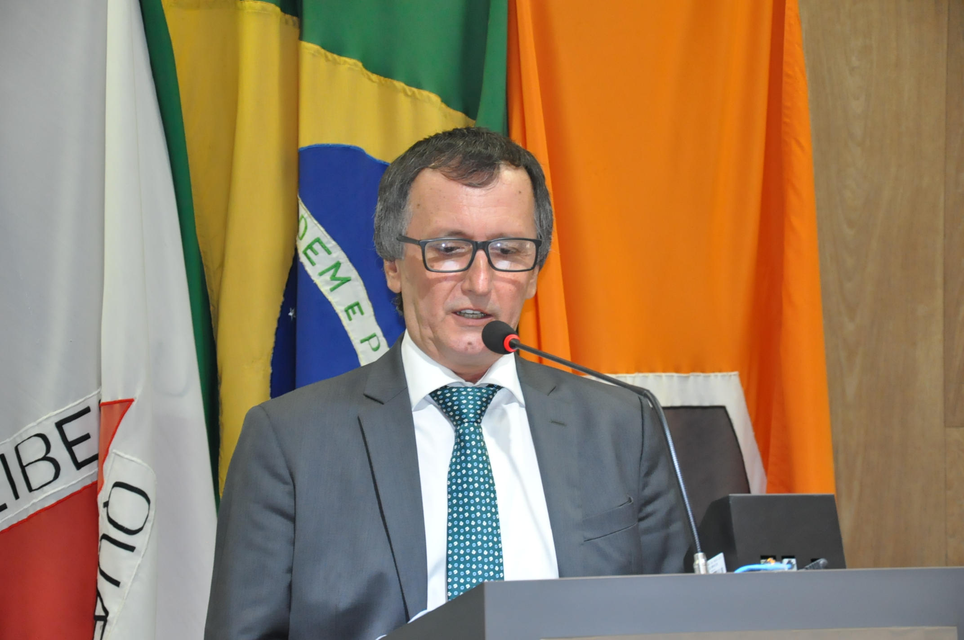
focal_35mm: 112
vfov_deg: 12.1
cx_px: 482
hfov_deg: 18.2
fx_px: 3009
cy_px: 320
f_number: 5.3
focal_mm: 75
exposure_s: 1/60
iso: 2000
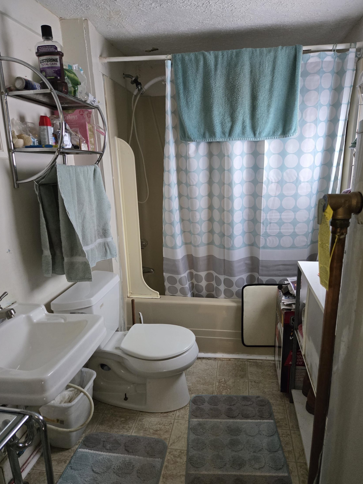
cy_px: 249
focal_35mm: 24
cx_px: 187
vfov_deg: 71.6
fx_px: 336
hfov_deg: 56.8
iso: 1000
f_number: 1.8
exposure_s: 1/120
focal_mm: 5.4
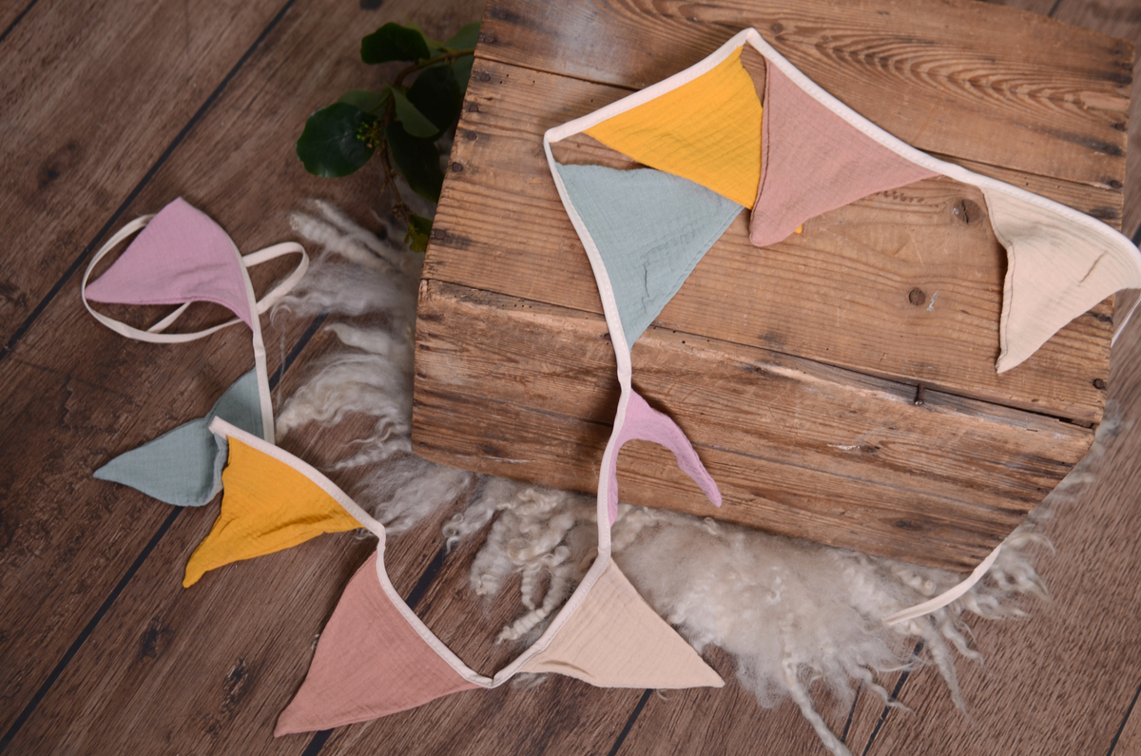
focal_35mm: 57
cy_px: 378
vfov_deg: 23.7
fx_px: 1803
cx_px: 570
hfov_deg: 35.1
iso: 200
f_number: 4.5
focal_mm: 38
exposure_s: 1/100
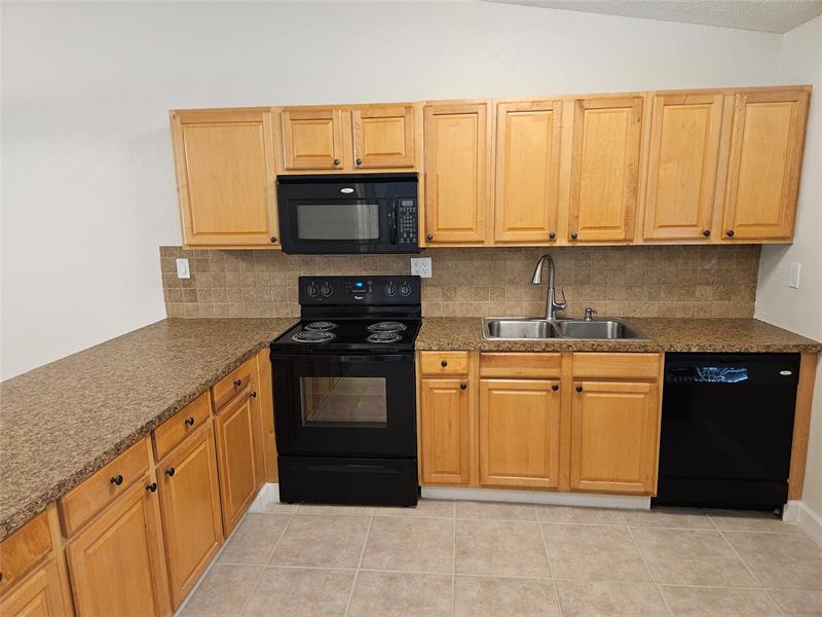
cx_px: 411
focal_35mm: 23
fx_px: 546
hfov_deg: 73.9
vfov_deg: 58.9
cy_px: 308
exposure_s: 1/120
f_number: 1.8
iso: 640
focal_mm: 5.4
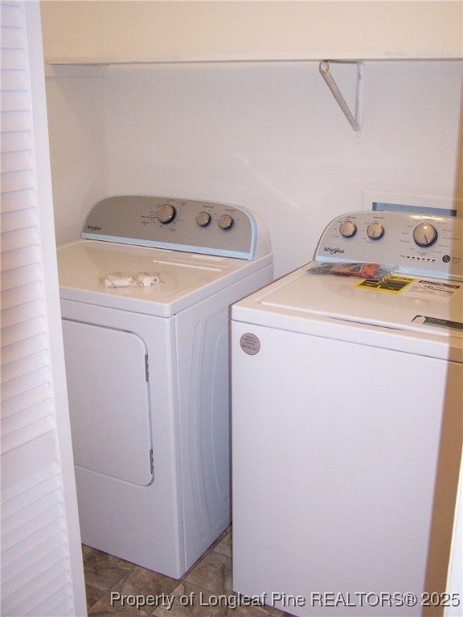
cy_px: 308
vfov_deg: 49.0
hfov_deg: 37.7
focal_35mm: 38
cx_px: 232
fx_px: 678
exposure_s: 1/60
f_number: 2.8
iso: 140
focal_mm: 6.3
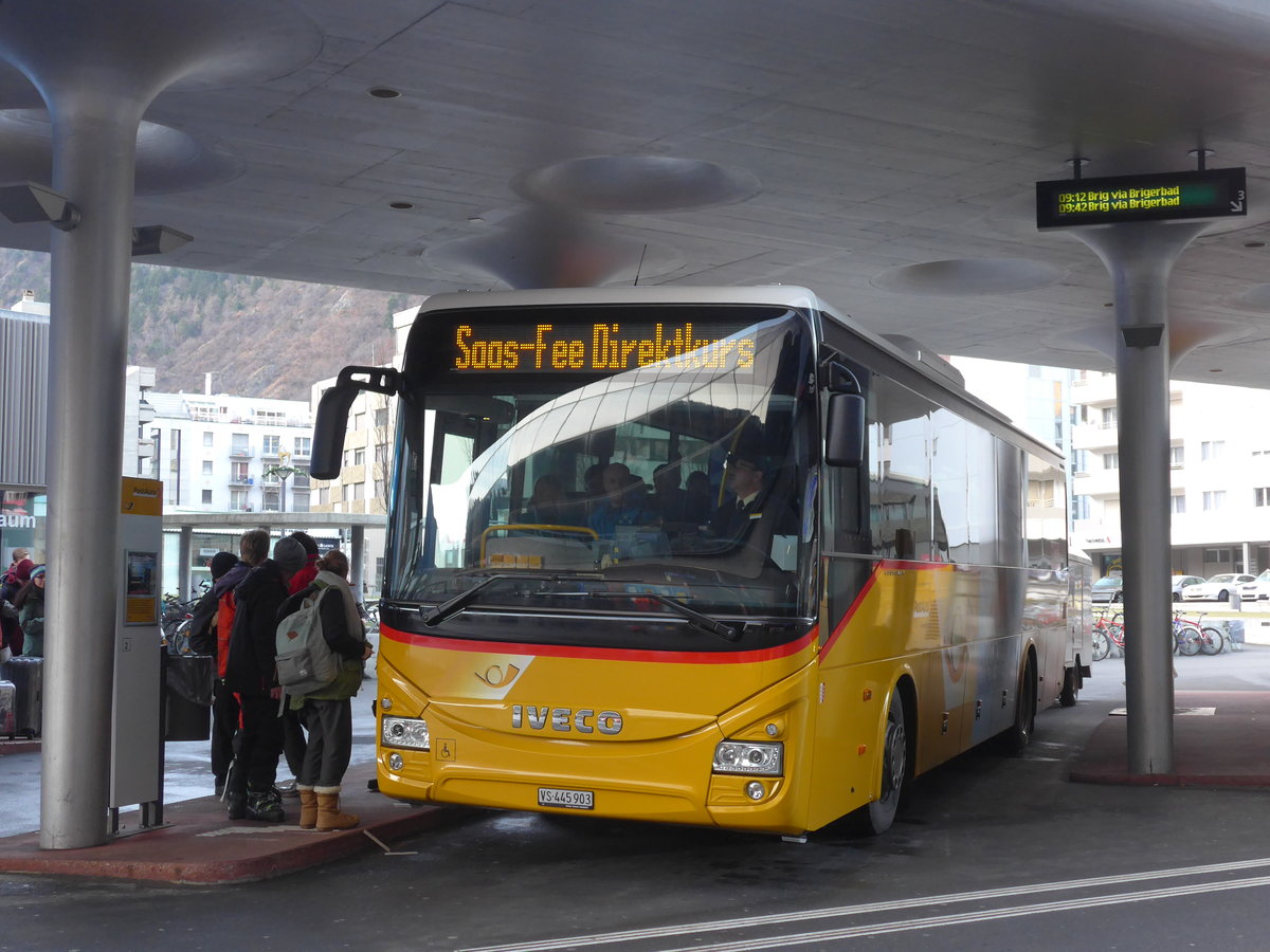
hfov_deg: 38.9
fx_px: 1798
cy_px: 476
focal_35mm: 49
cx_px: 635
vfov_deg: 29.7
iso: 320
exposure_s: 1/60
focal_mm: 10.1
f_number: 3.2
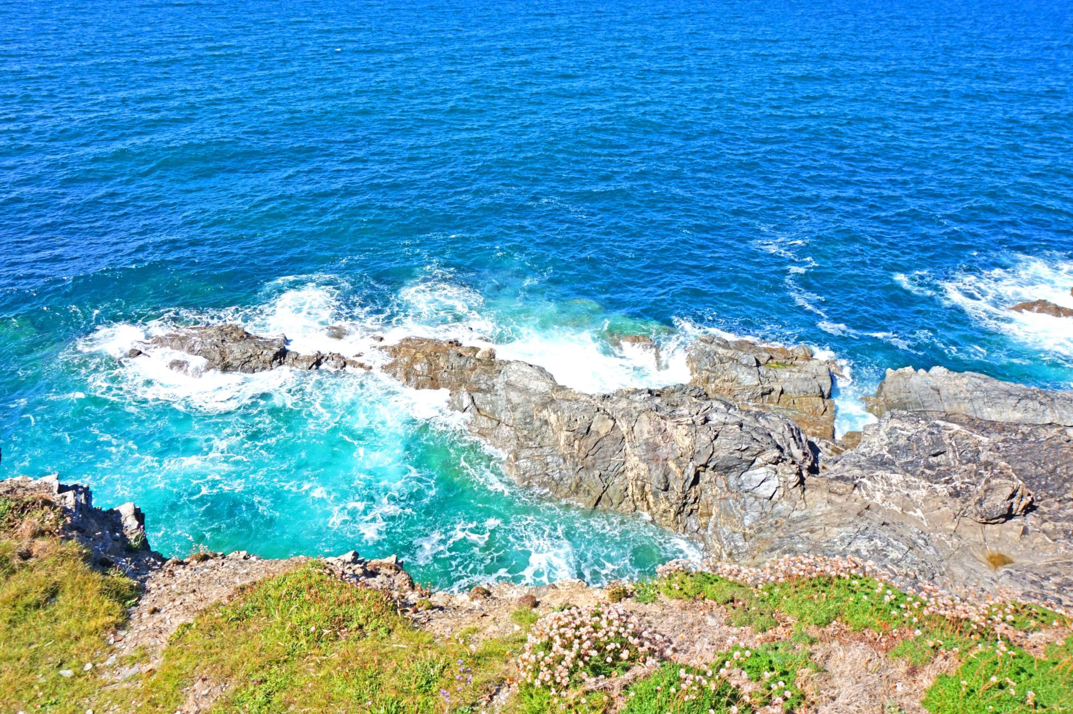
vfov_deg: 53.1
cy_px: 357
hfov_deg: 73.8
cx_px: 536
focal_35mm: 24
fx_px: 715
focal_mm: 16
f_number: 14
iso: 100
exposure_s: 1/100
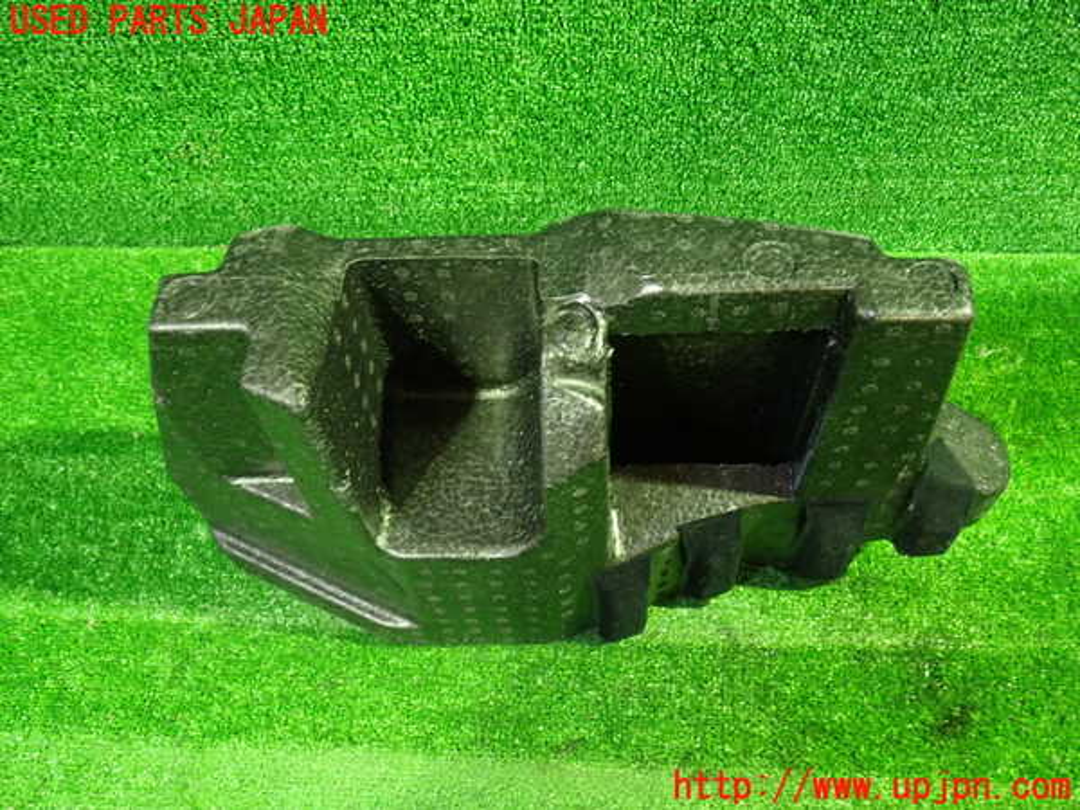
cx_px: 540
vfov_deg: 46.8
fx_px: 936
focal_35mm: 30
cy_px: 405
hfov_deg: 60.0
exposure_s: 1/15
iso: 800
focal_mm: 5.4
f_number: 2.3
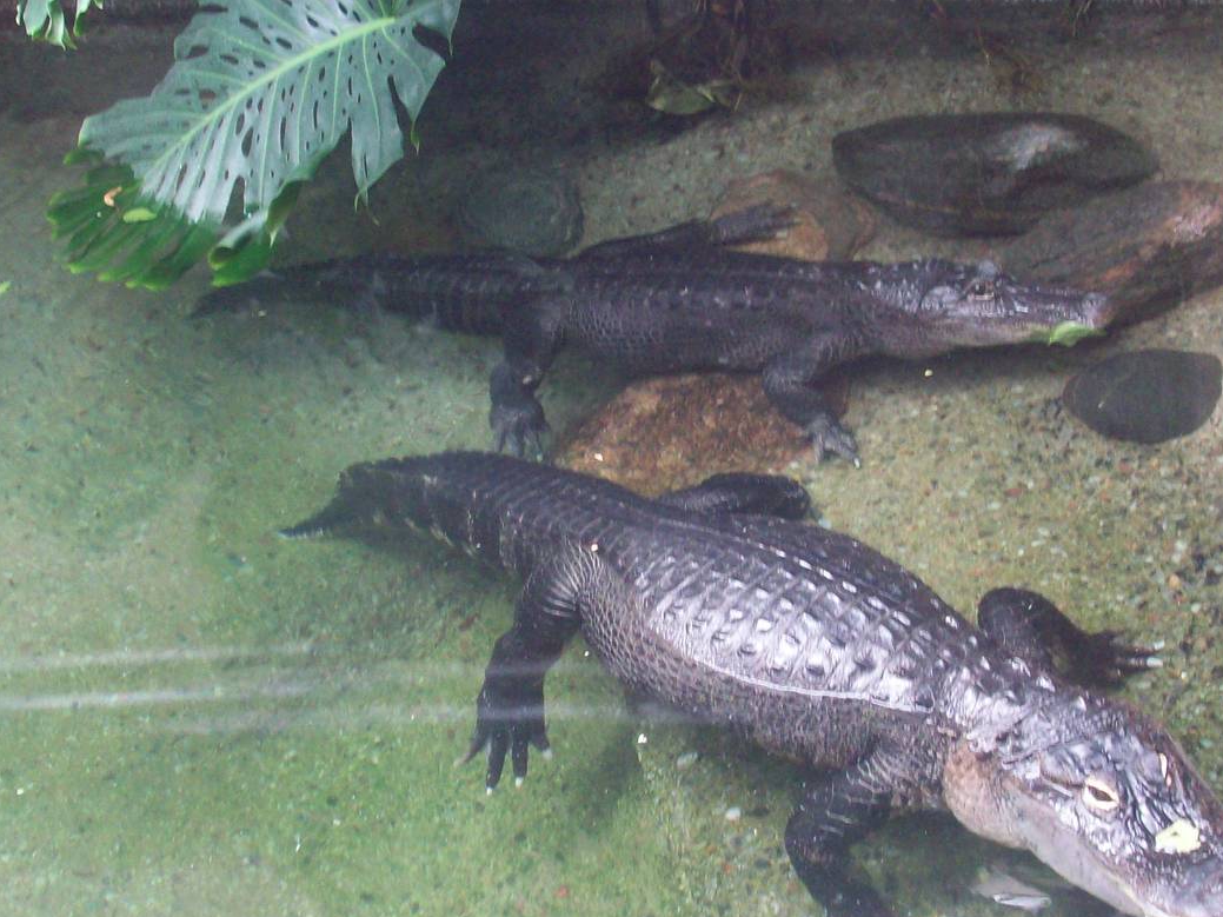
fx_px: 2014
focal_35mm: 57
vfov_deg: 25.6
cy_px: 536
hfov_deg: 33.7
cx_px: 730
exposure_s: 1/24.7
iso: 160
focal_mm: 6.2
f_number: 2.8
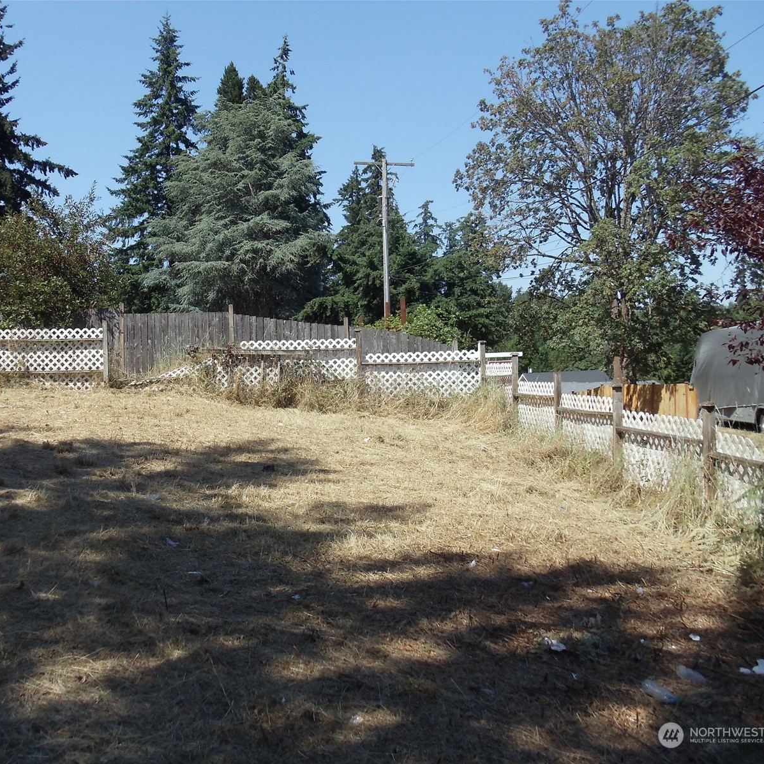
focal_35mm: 52
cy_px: 382
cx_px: 273
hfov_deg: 32.6
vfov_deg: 32.8
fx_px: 1298
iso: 100
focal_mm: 6
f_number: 7.1
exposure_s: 1/200
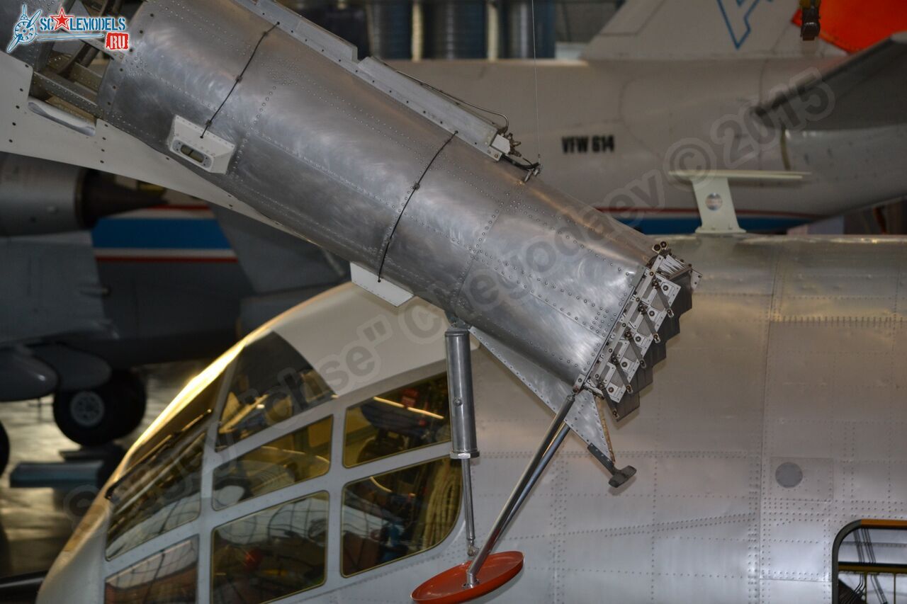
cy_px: 302
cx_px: 454
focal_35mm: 138
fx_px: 3476
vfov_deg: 9.9
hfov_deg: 14.9
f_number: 4.5
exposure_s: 1/125
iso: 400
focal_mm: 92
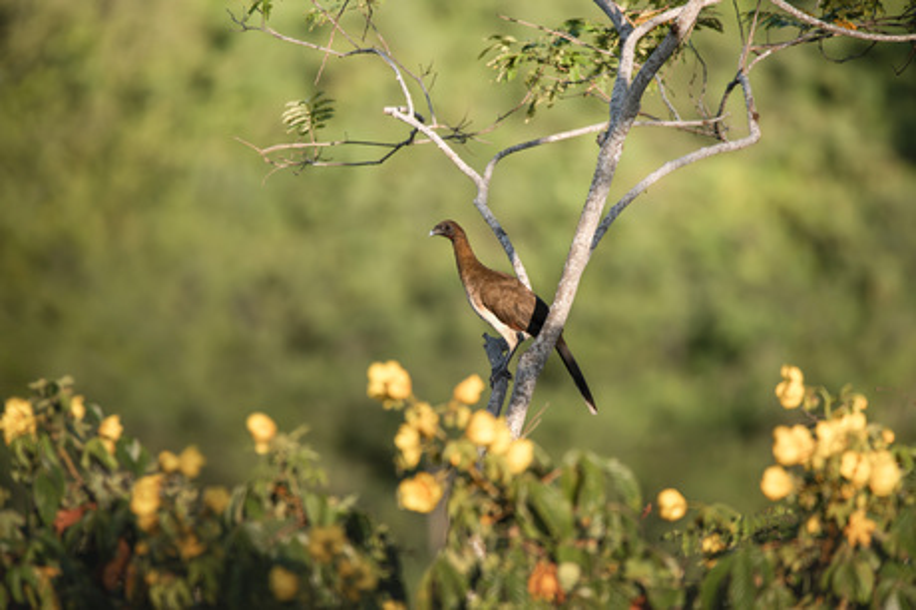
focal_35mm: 600
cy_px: 305
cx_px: 458
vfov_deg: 2.3
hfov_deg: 3.4
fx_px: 15255
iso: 640
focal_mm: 600
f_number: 6.3
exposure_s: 1/2000
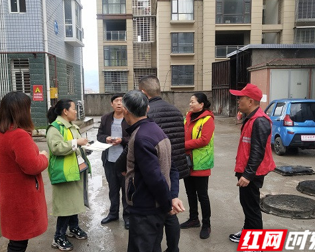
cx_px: 149
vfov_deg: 40.1
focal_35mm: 37
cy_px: 127
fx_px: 345
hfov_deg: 49.1
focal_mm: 3.95
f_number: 1.8
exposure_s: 1/100
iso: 124
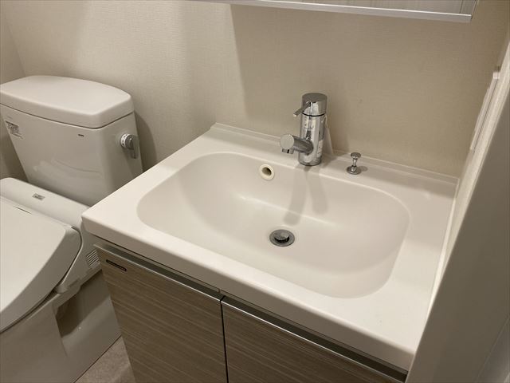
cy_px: 192
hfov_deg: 67.3
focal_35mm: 26
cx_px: 255
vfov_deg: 53.1
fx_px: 383
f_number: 1.8
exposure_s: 1/100
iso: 100
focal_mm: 4.25
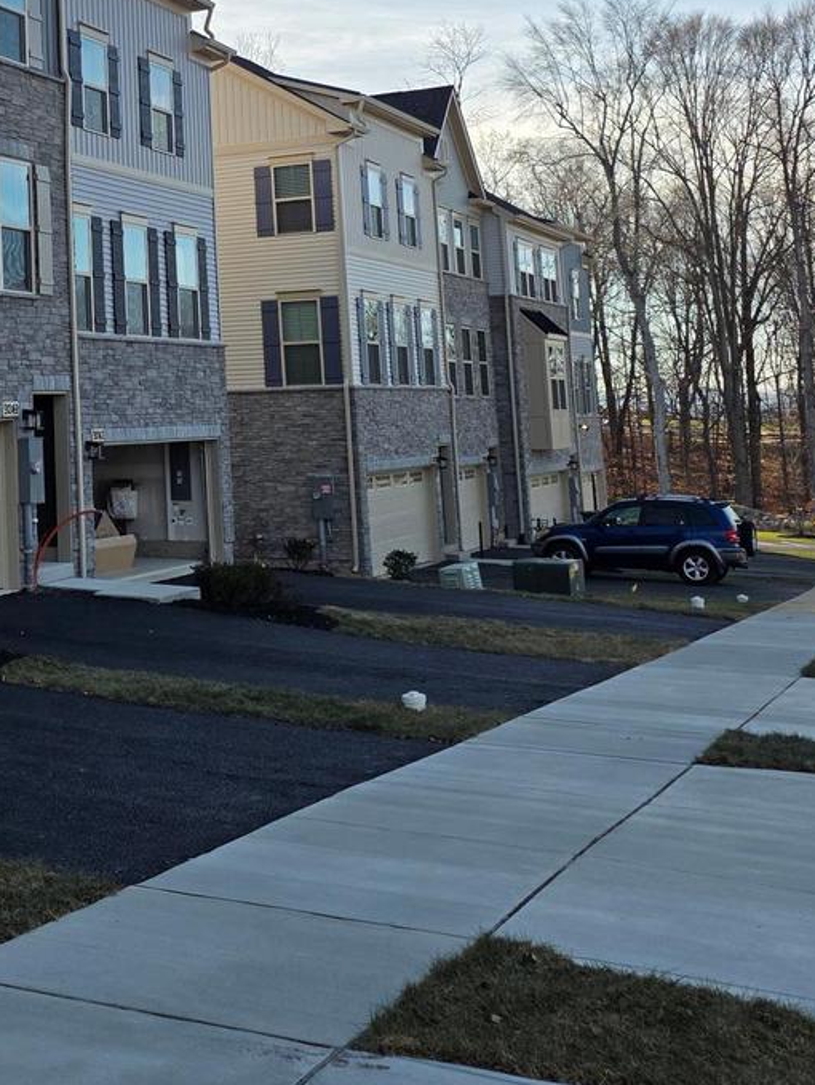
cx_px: -6
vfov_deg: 35.6
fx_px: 1631
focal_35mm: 52
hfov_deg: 26.5
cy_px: 219
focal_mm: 6.25
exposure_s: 1/5296
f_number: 1.7
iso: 80
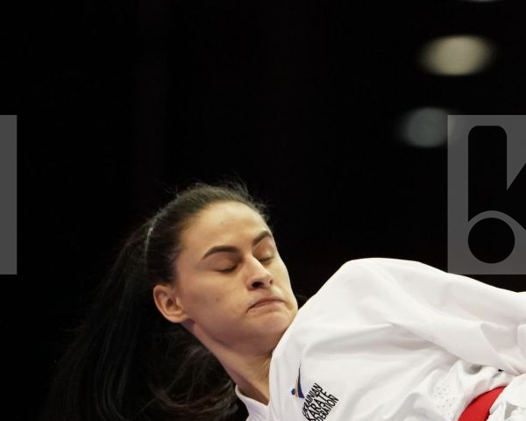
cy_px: 505
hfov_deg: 3.6
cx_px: 530
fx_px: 8375
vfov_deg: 2.9
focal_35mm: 538
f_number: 2.8
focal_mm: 191
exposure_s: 1/1000
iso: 3200
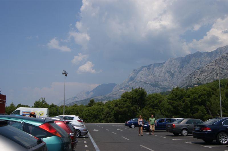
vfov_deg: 34.2
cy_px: 76
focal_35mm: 39
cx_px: 114
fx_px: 247
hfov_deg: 49.6
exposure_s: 1/1250
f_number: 5.6
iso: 100
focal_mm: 26
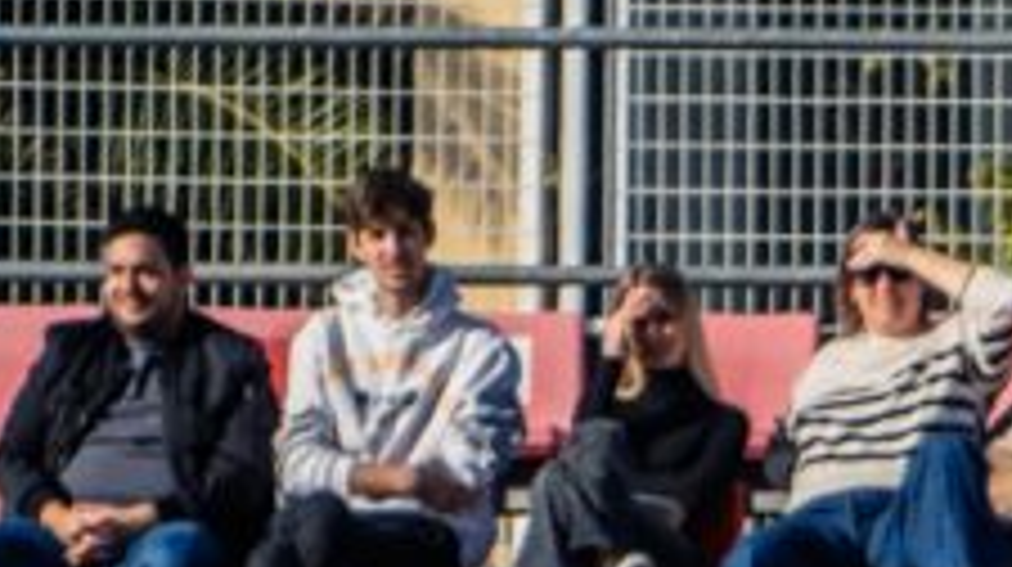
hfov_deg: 2.1
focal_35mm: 1049
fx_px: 28119
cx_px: 1453
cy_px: 1062
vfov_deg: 1.2
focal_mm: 200
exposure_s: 1/2000
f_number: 4
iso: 250
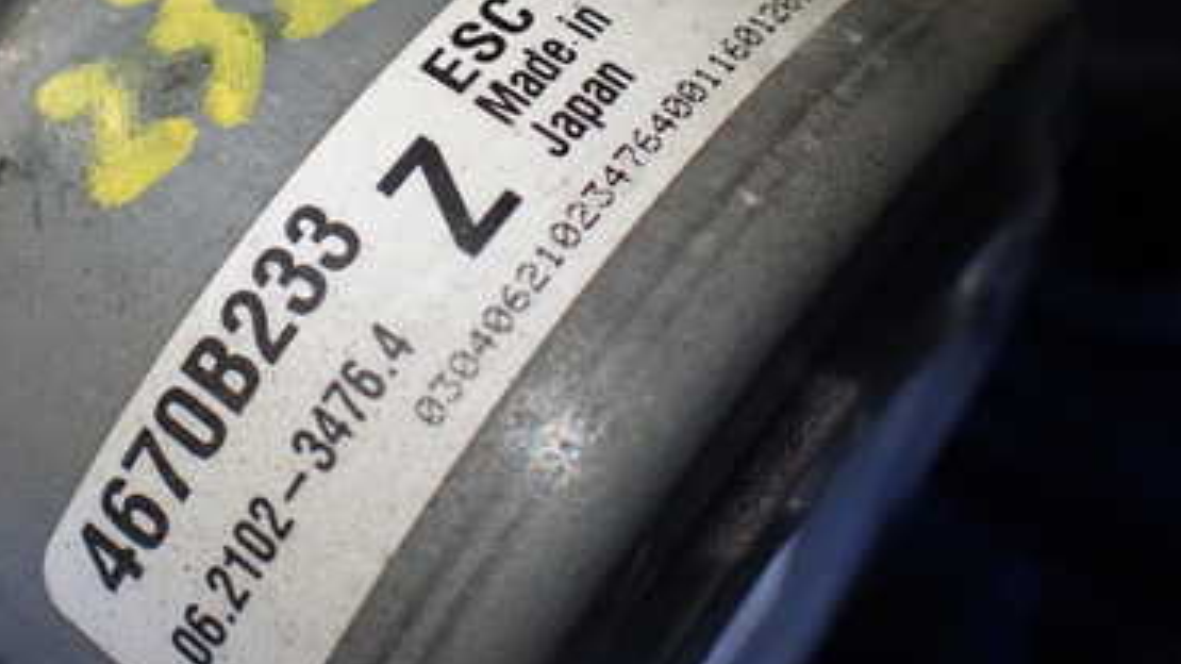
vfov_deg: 22.2
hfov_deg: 39.0
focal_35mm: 53
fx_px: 1659
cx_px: 466
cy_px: 93
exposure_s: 1/125
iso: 125
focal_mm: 5.4
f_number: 2.3
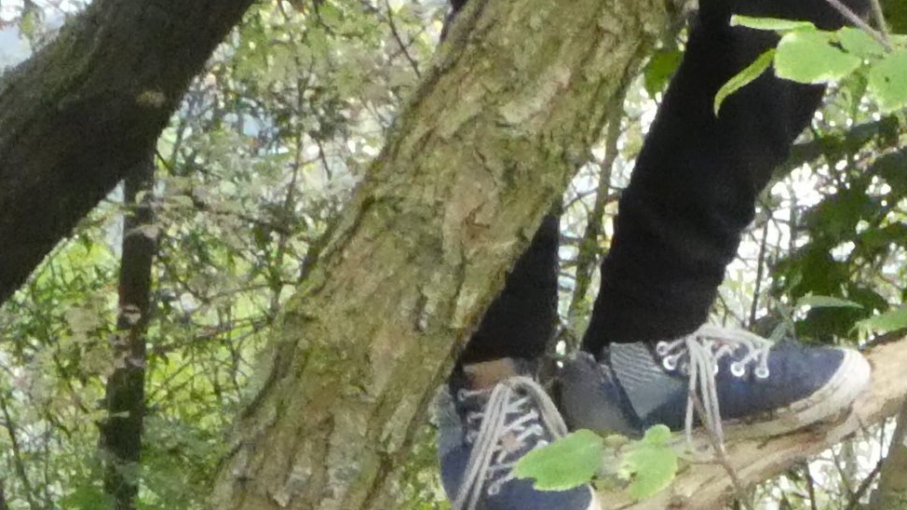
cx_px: 1029
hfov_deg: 9.7
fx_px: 5267
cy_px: 1249
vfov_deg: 5.4
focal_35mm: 219
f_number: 5.6
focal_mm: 7.2
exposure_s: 1/80
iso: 1250
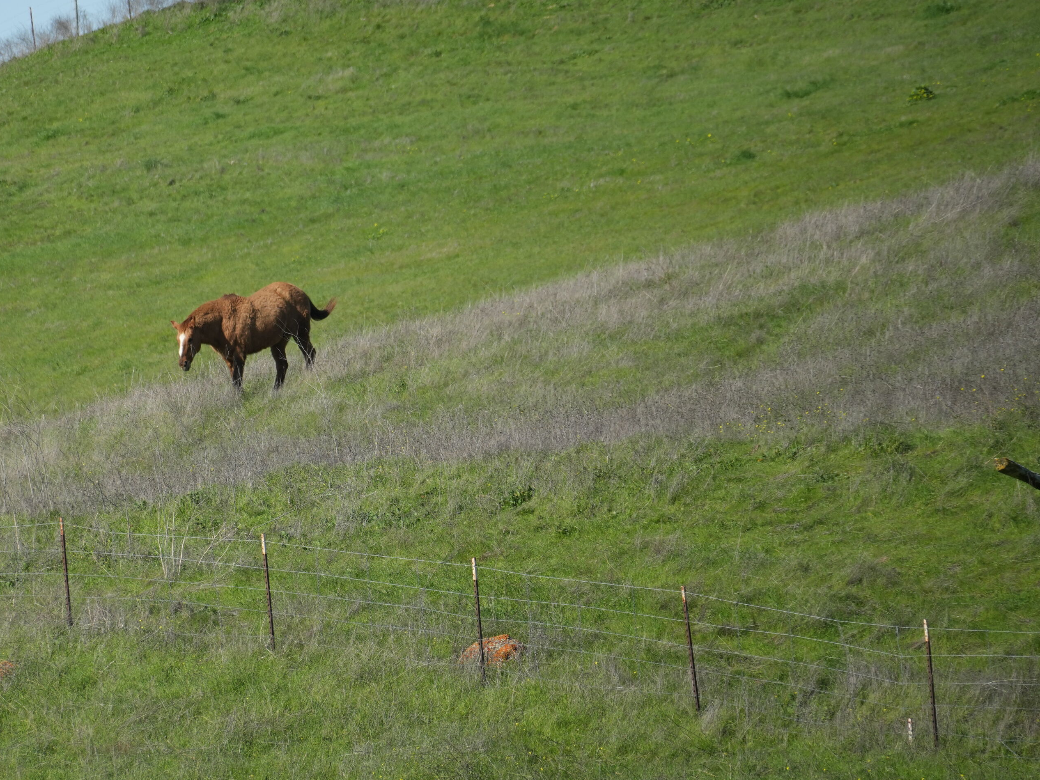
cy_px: 424
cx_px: 260
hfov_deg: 4.0
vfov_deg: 3.0
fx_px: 14782
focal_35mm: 492
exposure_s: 1/1250
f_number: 7.1
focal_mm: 300
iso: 400
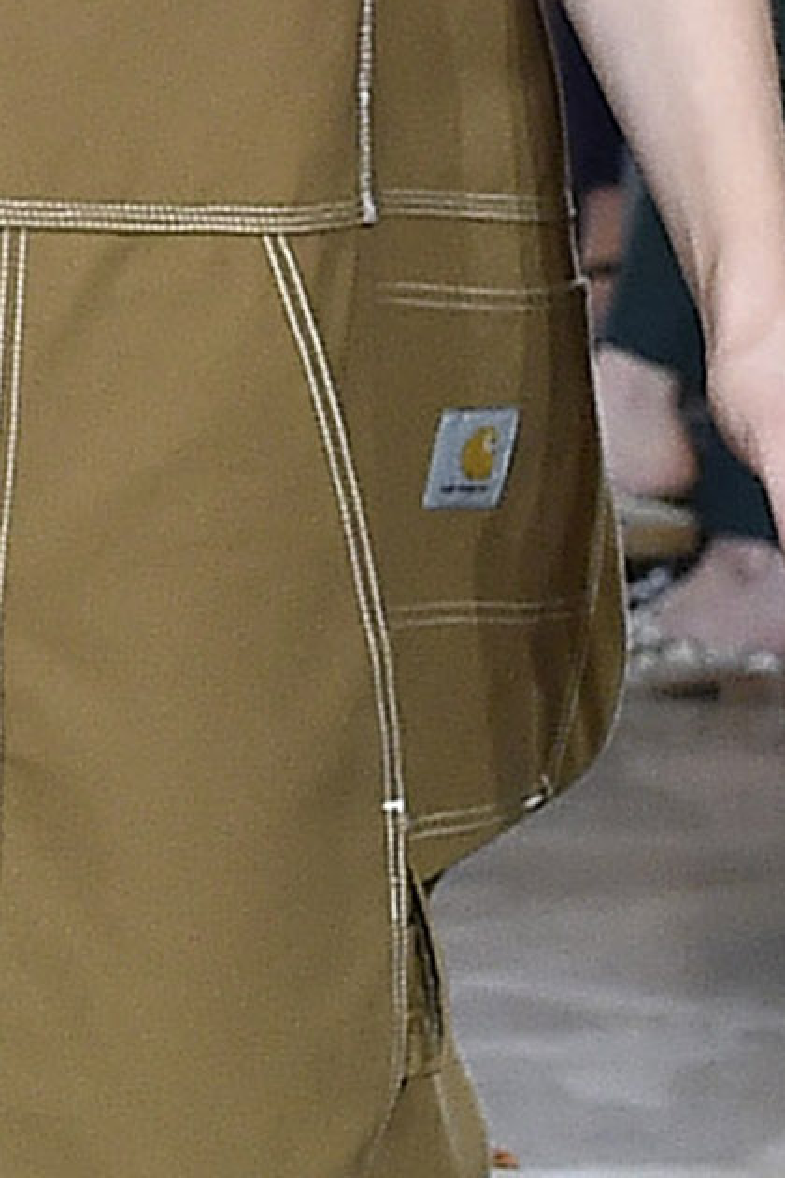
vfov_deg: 8.7
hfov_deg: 5.7
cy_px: 572
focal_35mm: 238
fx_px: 7784
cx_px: -137
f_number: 5
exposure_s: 1/500
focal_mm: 50
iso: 2000
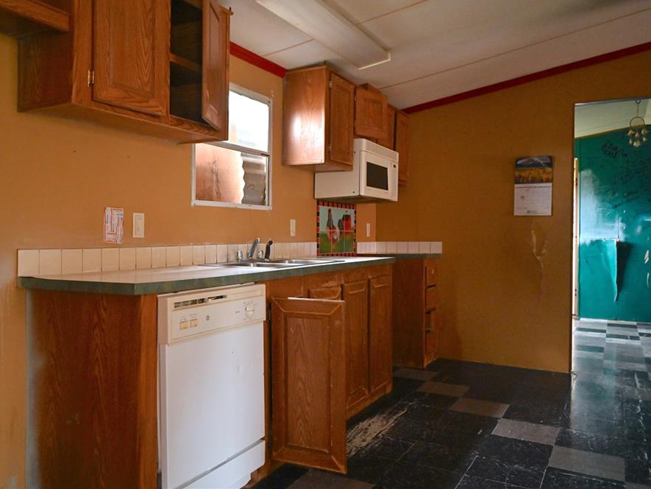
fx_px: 564
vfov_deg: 46.8
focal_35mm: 30
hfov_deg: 59.7
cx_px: 277
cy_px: 239
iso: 3200
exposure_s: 1/60
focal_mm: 27
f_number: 5
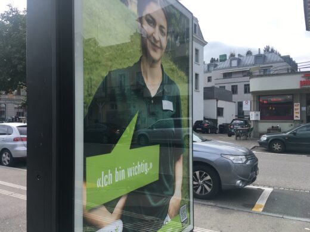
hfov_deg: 61.7
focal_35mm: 29
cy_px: 116
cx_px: 155
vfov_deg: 48.2
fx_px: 260
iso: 25
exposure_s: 1/827
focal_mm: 4.15
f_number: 2.2
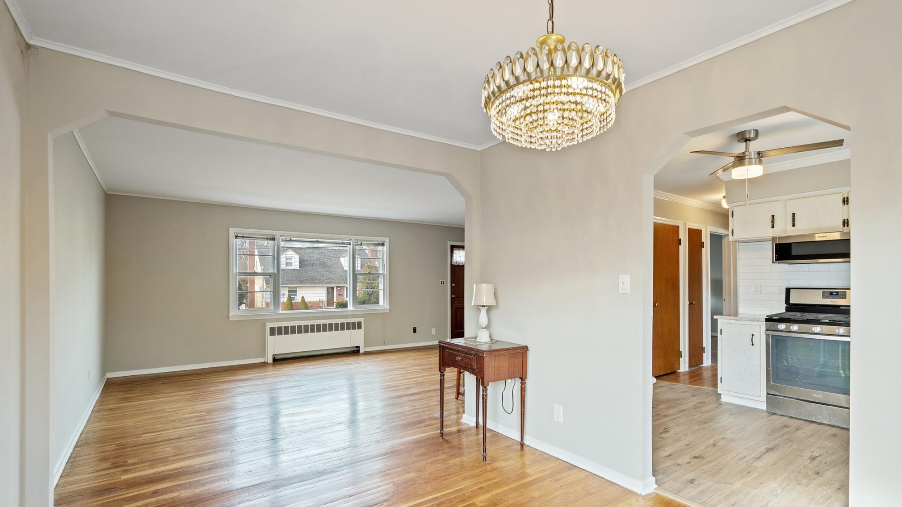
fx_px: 407
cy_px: 283
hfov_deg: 95.9
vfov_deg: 63.7
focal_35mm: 17
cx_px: 455
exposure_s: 1/10
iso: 125
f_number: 6.3
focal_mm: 16
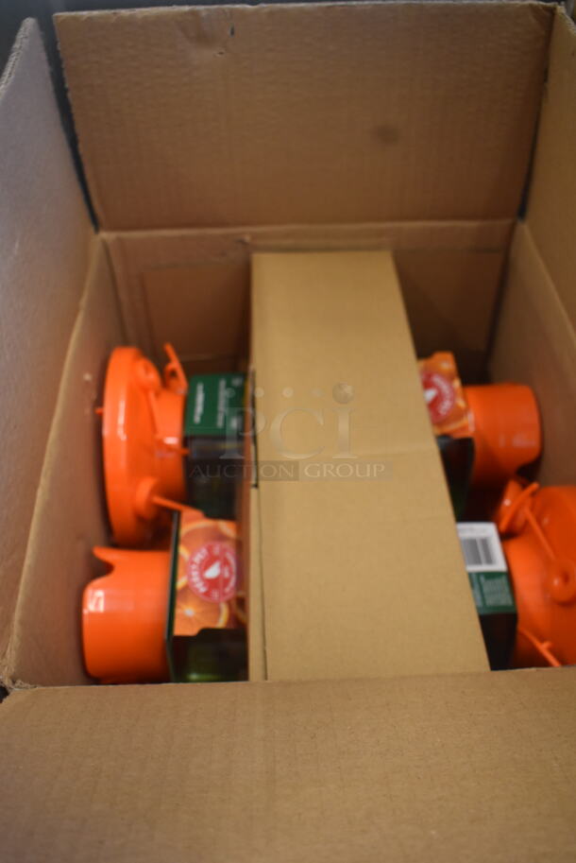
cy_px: 432
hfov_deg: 36.9
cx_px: 288
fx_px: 863
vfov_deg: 53.1
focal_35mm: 36
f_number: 3.8
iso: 1100
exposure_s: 1/125
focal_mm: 24
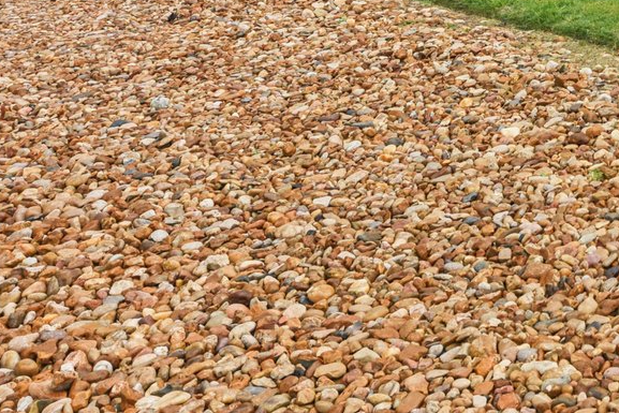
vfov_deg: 16.8
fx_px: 1221
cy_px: -262
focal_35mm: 71
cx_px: 880
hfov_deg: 23.7
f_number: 8
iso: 100
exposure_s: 1/500
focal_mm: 20
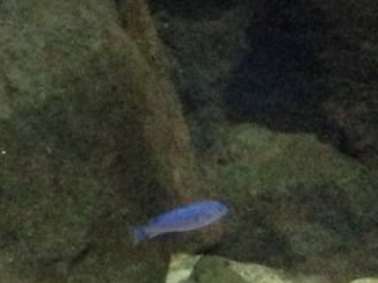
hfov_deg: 10.7
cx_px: -485
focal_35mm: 162
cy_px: -130
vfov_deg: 8.9
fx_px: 1768
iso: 640
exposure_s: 1/15
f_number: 2.4
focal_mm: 4.12
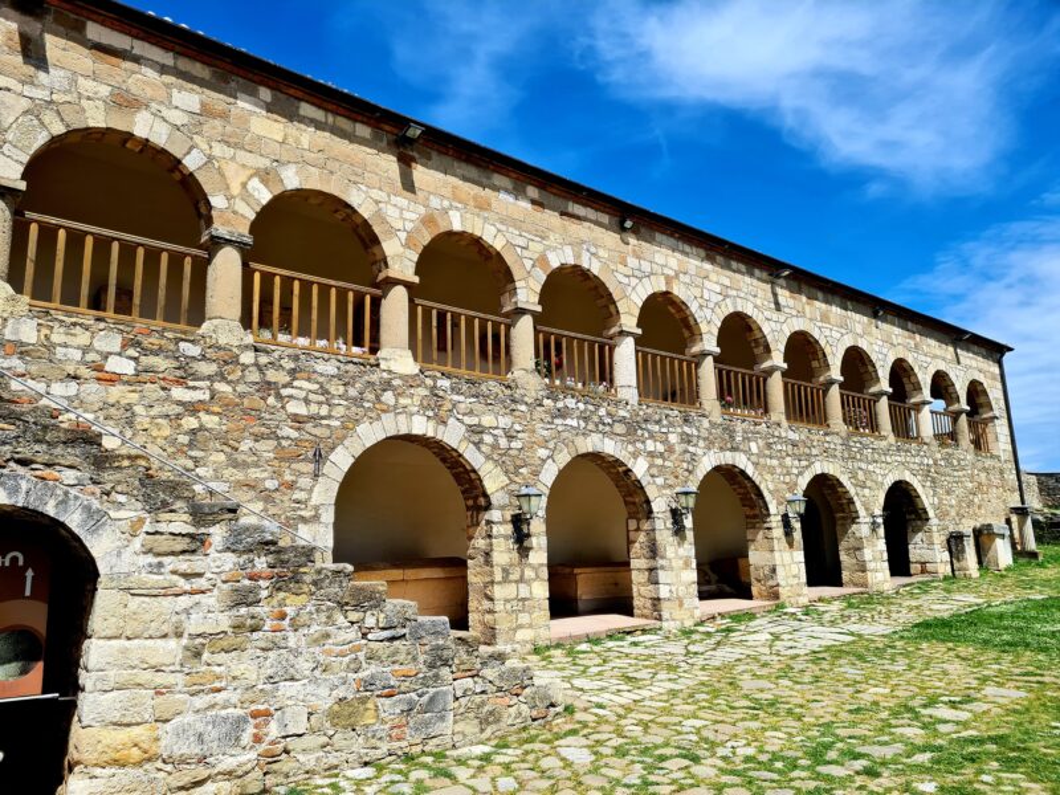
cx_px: 530
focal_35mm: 26
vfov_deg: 53.1
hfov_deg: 67.3
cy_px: 398
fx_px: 796
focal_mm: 5.4
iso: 50
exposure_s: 1/3333
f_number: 1.8
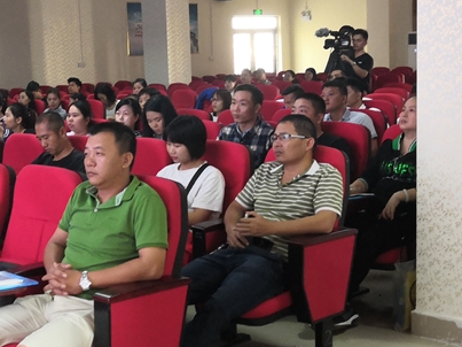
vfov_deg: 21.9
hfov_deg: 28.7
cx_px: 133
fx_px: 894
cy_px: 190
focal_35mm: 67
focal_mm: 3.95
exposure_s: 1/25
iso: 400
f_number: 1.8
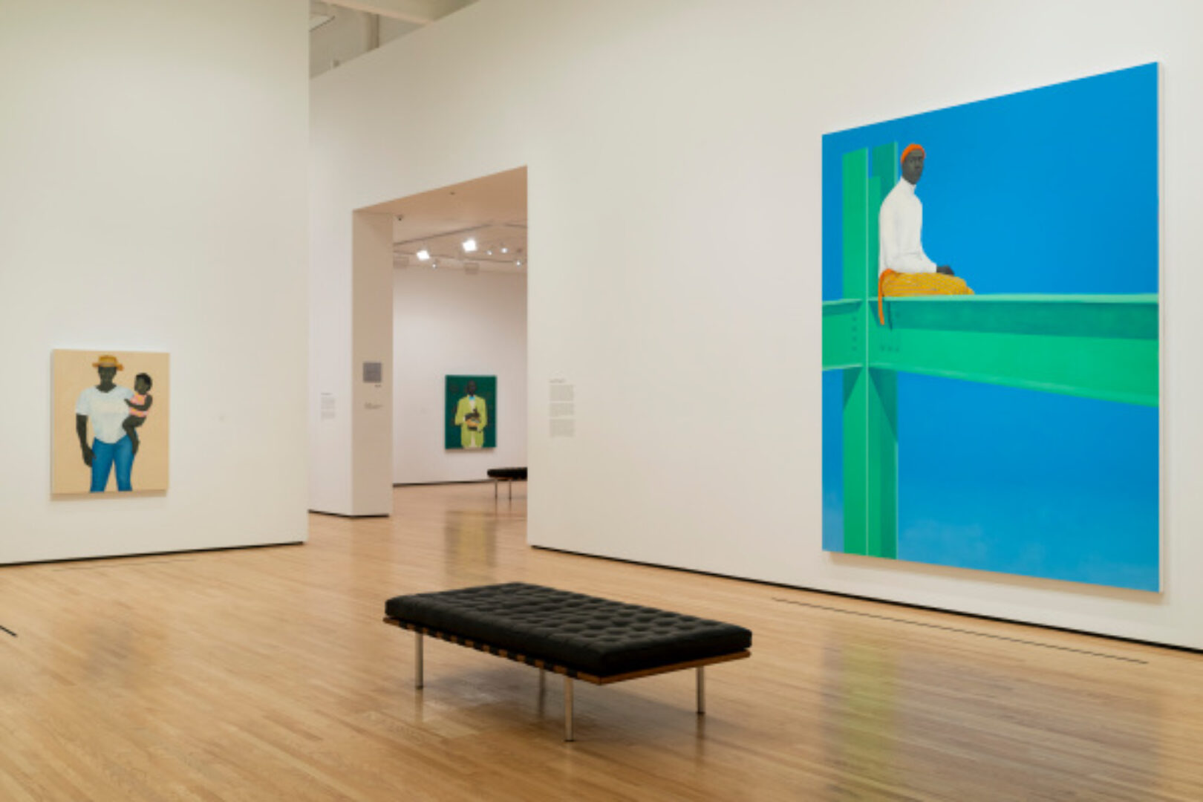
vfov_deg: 36.9
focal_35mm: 36
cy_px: 401
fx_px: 1203
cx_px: 602
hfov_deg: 53.1
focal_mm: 36
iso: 400
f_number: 8
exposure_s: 1/13
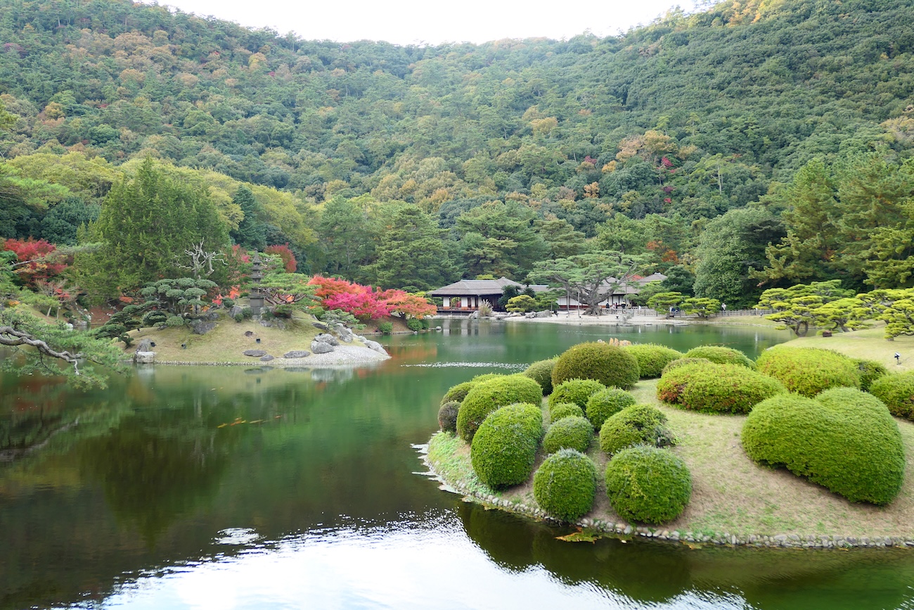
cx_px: 457
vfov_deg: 40.0
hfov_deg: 57.2
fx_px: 838
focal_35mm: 33
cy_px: 305
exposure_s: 1/100
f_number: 2.8
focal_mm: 12.2
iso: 125
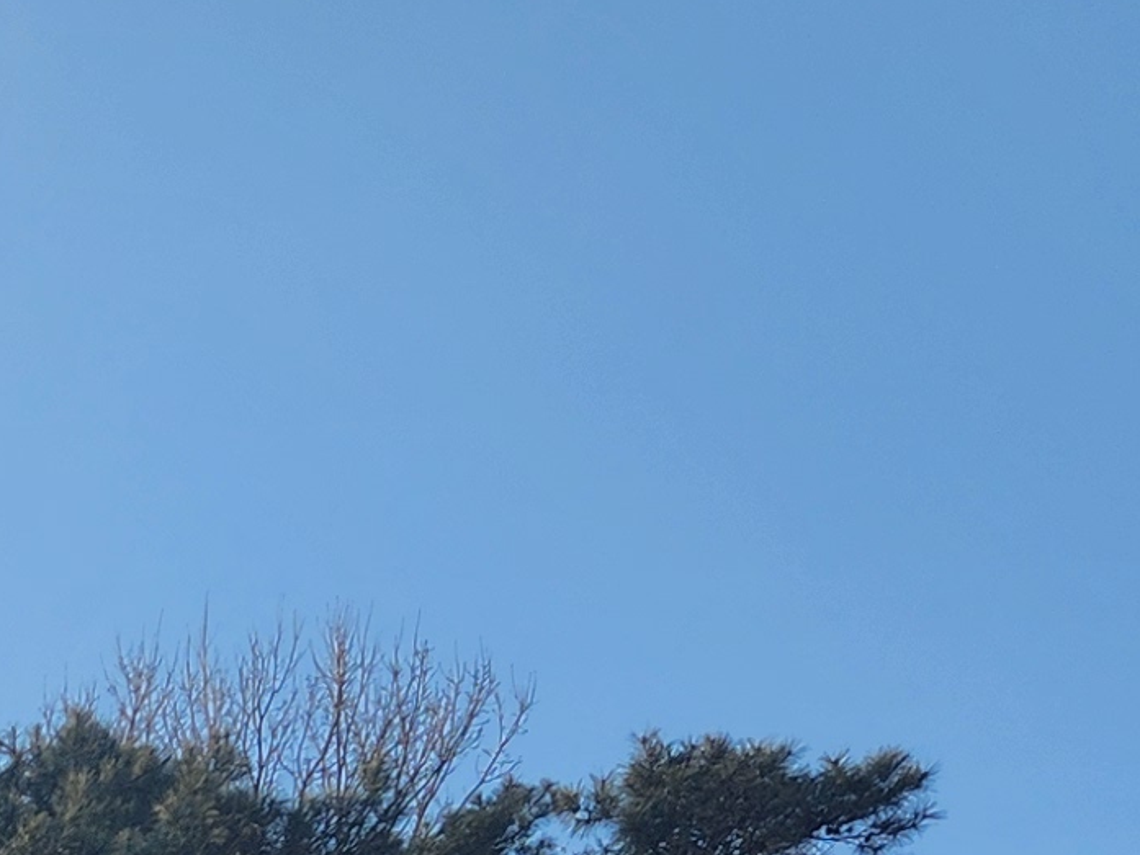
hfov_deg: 13.1
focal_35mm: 132
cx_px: -1055
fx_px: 4348
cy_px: 2063
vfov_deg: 9.9
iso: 20
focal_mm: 5.4
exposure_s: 1/1096
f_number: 1.8
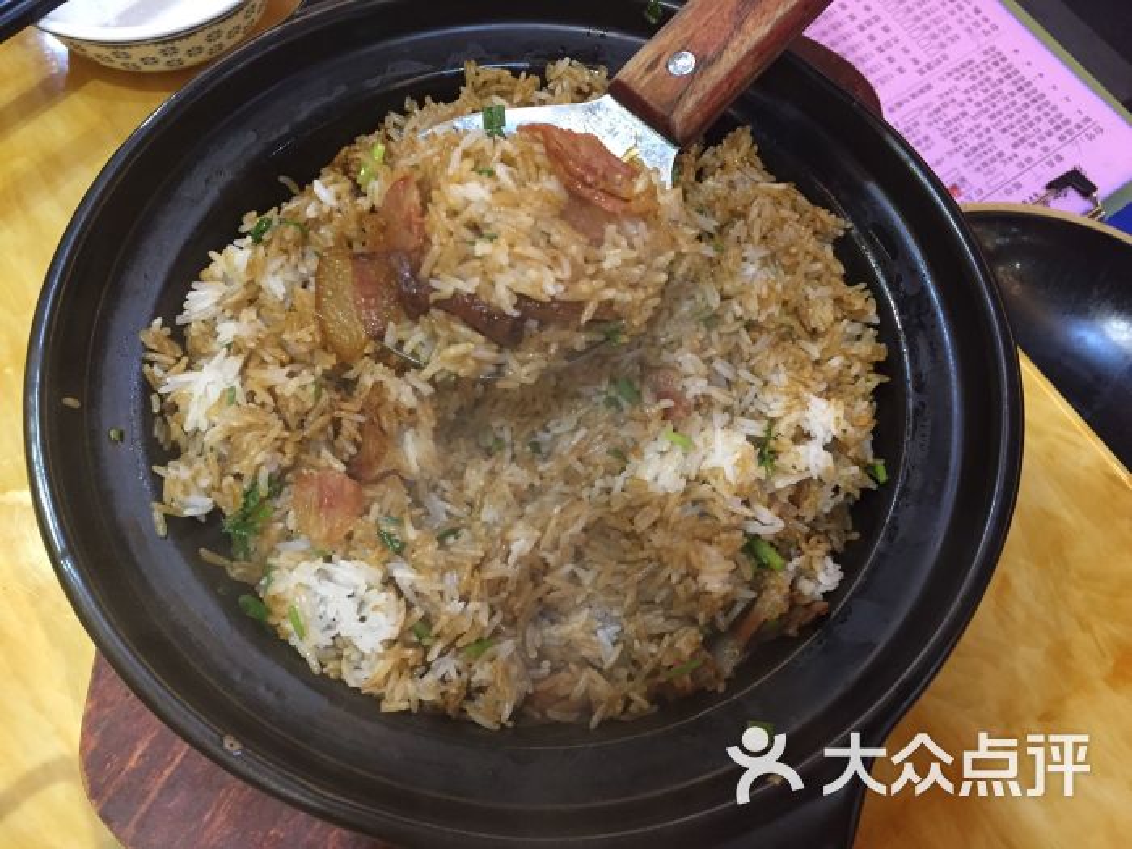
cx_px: 566
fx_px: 948
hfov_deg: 61.7
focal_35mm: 29
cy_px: 424
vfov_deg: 48.2
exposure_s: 1/33
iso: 250
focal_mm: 4.15
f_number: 2.2
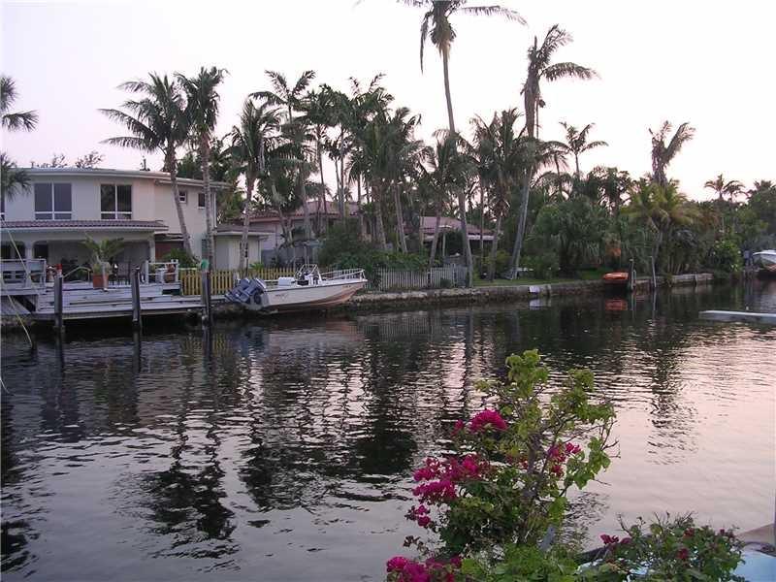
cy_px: 291
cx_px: 388
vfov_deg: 37.7
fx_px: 852
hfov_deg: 49.0
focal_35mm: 38
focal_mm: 5.8
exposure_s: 1/72.3
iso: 100
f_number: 2.8
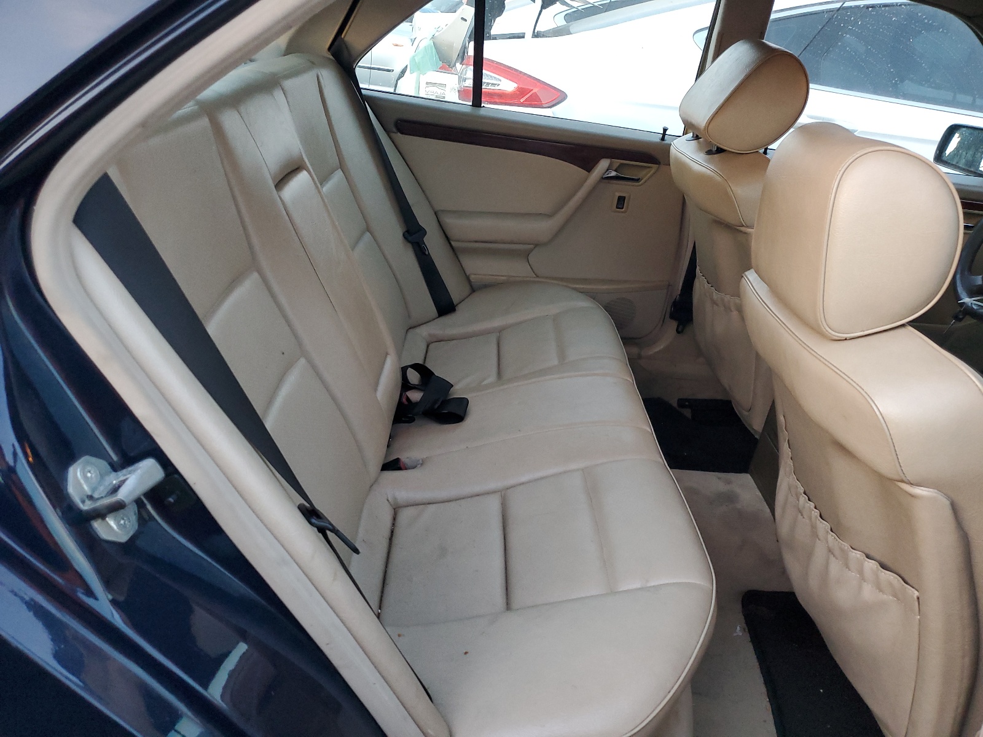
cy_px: 368
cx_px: 492
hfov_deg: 67.3
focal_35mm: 26
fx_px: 738
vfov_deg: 53.1
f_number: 1.5
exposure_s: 1/60.2
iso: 241
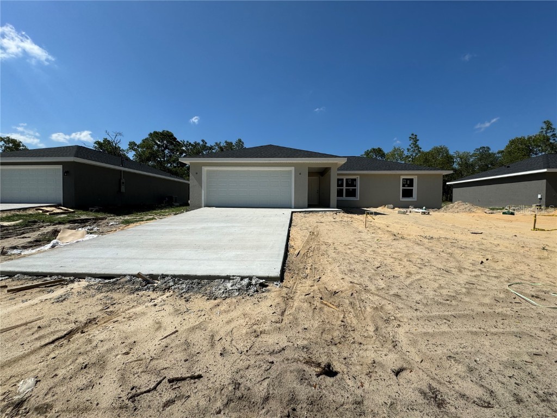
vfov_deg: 85.7
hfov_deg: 102.1
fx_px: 225
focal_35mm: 14
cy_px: 209
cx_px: 278
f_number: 2.2
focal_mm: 2.22
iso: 50
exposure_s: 1/4630
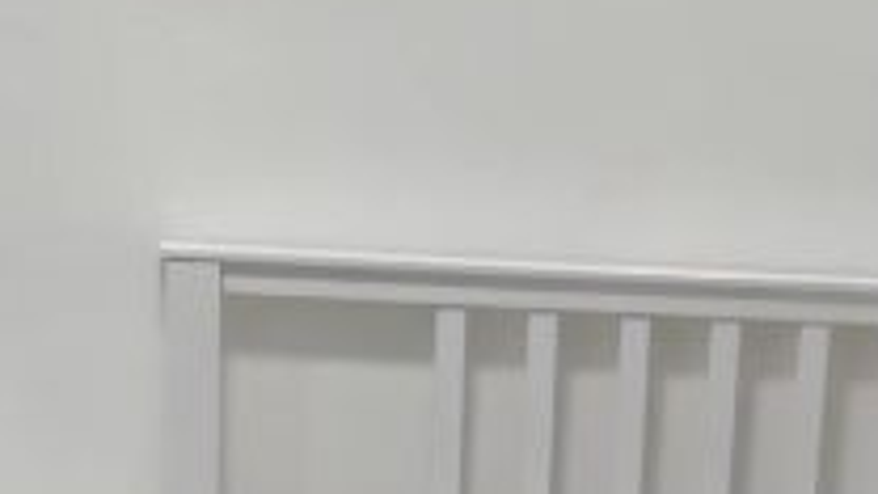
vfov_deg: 9.3
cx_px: 599
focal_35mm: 126
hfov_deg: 17.0
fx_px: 2933
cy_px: 802
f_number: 1.79
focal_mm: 4.35
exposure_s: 1/100
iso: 159
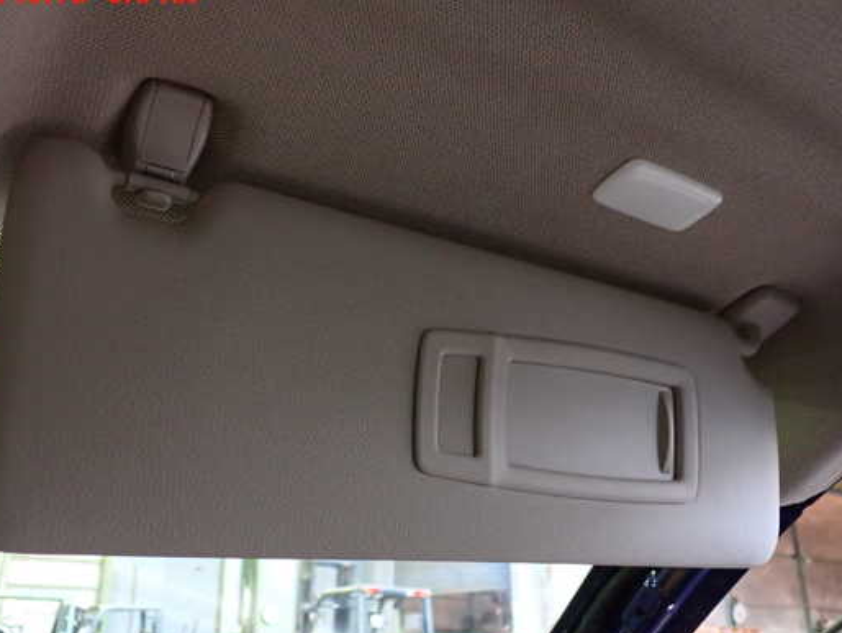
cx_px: 390
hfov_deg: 52.6
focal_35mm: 35
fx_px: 852
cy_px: 341
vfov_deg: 40.7
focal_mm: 5.4
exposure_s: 1/25
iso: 1000
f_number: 2.3
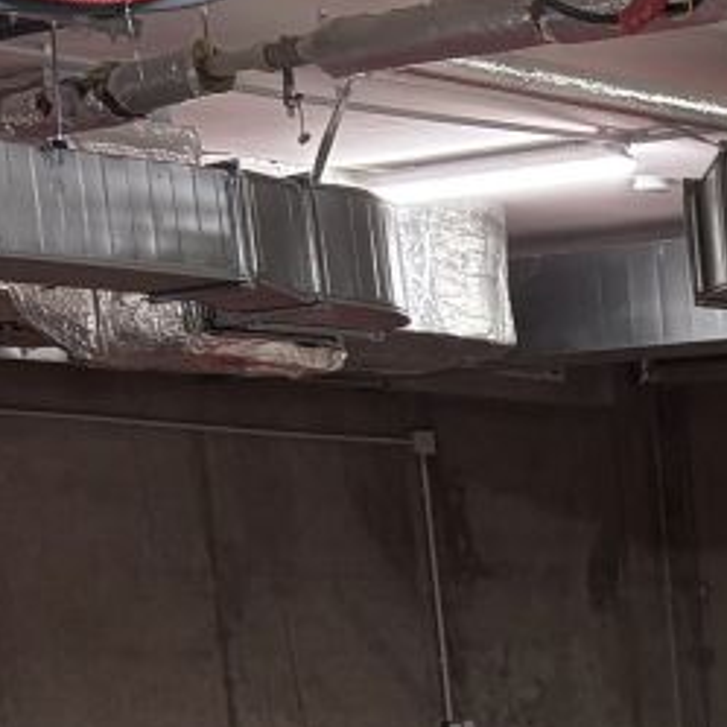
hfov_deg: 11.1
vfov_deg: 12.0
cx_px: 1723
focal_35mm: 133
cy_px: 1363
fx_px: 3160
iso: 125
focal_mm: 5.96
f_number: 1.6
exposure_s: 1/50
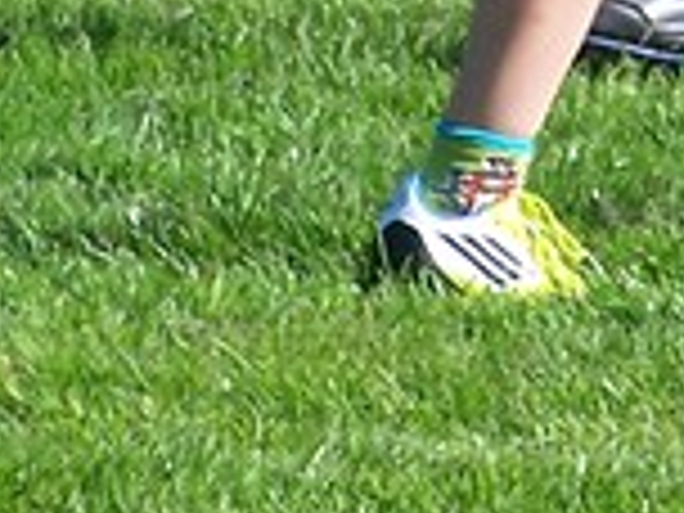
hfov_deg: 2.0
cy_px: -484
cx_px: 1138
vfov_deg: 1.5
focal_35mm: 990
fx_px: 19562
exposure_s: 1/640
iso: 160
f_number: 4.5
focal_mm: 28
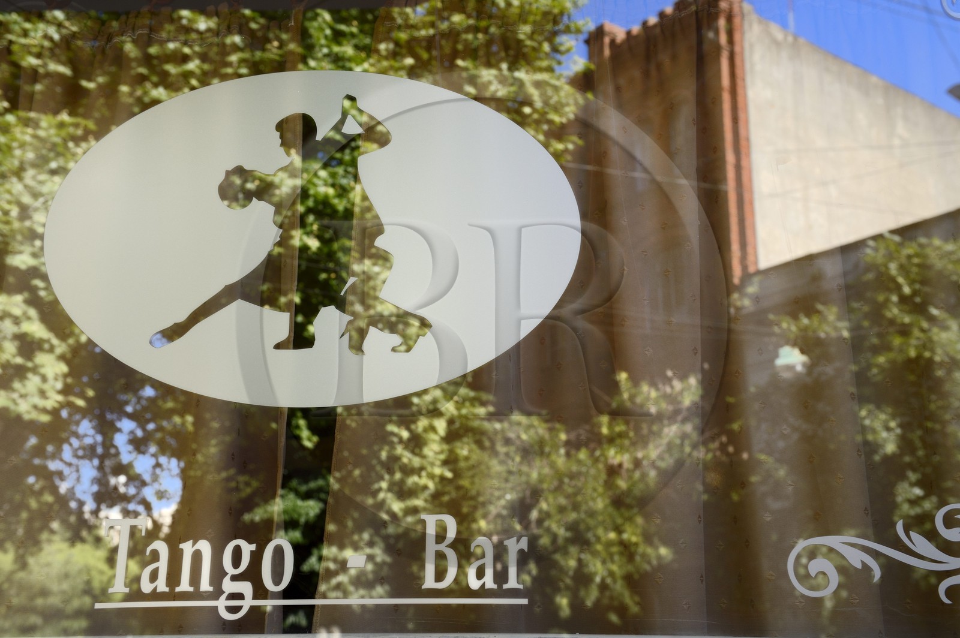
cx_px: 480
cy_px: 319
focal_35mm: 48
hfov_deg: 41.1
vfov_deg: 28.0
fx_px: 1279
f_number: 7.1
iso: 200
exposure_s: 1/60
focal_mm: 48
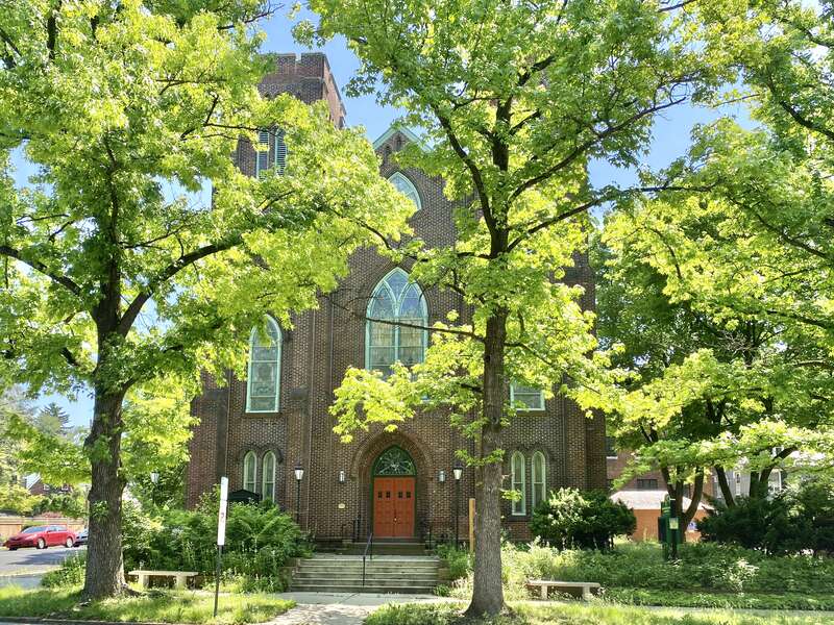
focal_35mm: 26
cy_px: 312
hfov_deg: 67.3
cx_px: 417
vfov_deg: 53.1
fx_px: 626
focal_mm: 4.25
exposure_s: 1/702
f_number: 1.8
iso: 32
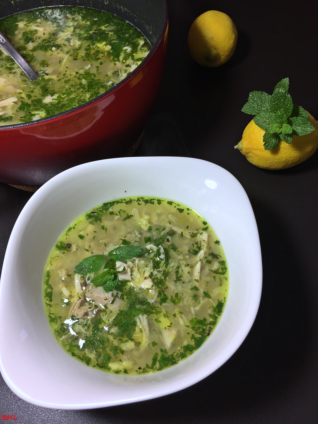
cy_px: 212
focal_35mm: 29
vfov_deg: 61.7
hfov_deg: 48.2
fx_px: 355
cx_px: 159
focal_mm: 4.15
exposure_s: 1/100
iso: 40
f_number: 2.2
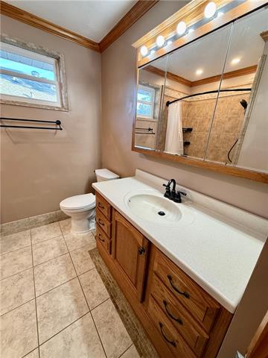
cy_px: 179
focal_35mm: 14
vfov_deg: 102.1
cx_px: 134
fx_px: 145
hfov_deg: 85.7
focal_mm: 2.22
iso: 200
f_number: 2.2
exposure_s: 1/60
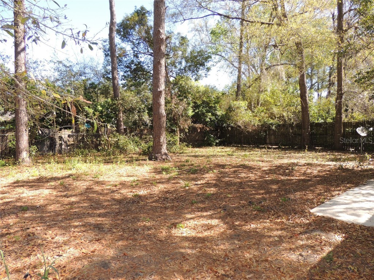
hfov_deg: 71.6
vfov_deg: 56.8
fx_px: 259
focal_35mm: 24
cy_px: 140
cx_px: 187
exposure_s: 1/250
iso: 100
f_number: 3
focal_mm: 4.3
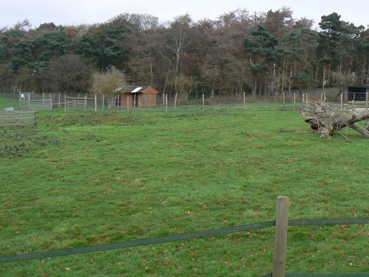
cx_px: 228
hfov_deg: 38.7
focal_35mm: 49
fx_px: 522
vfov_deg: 29.6
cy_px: 111
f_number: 4.5
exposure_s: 1/100
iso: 80
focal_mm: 6
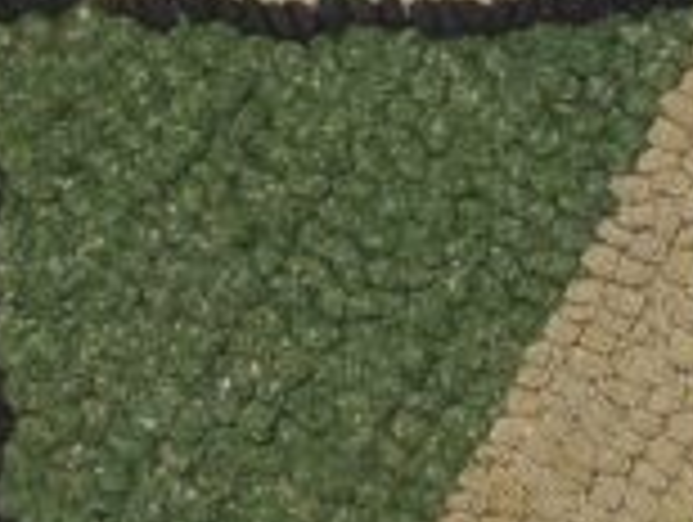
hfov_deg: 19.4
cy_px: 362
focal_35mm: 101
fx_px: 2025
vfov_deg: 14.7
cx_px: 230
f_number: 4
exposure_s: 1/160
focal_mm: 18
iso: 3200
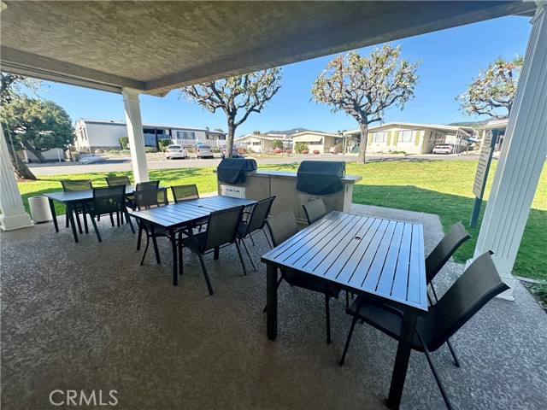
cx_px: 274
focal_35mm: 14
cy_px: 205
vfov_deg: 85.7
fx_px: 221
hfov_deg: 102.1
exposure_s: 1/491
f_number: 2.2
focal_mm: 2.22
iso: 40
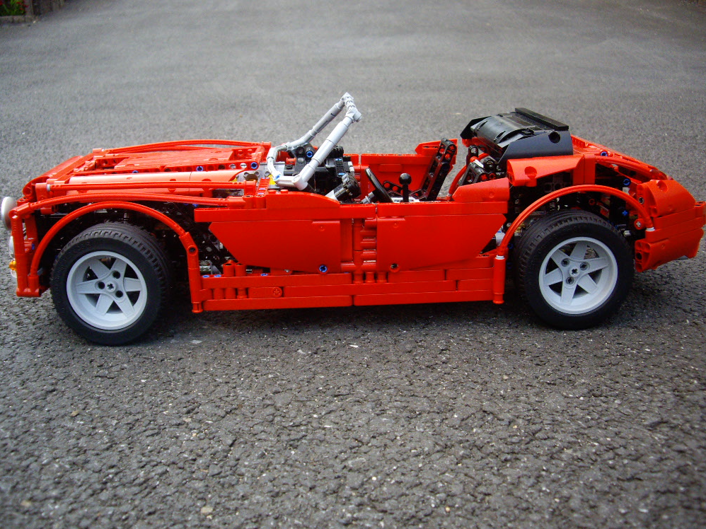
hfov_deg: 47.9
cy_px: 266
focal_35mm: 39
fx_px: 795
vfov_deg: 36.8
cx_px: 360
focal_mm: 7.9
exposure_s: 1/80
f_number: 2.8
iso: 400
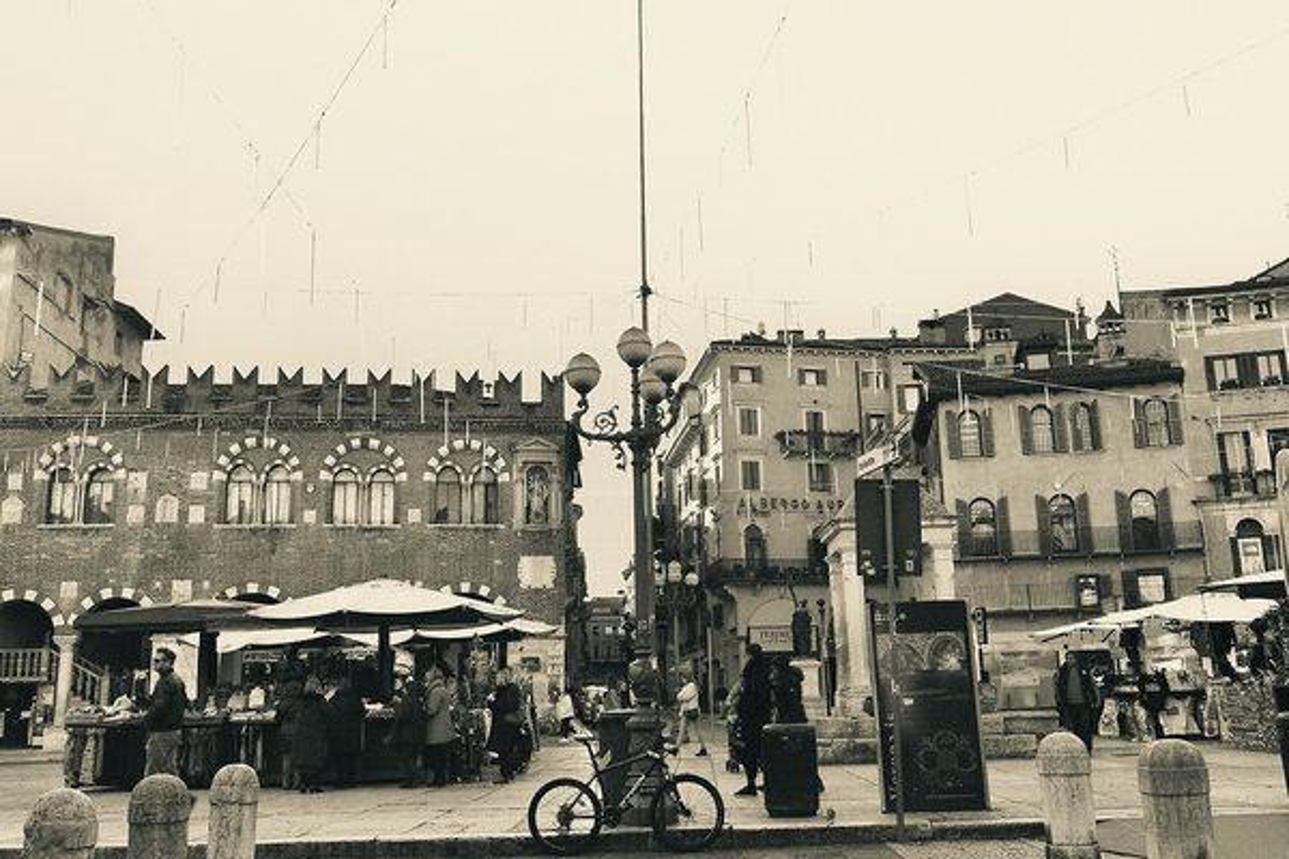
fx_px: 1253
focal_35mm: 35
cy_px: 430
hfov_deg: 54.4
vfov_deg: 37.9
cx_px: 644
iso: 100
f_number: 5.6
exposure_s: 1/50
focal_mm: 35
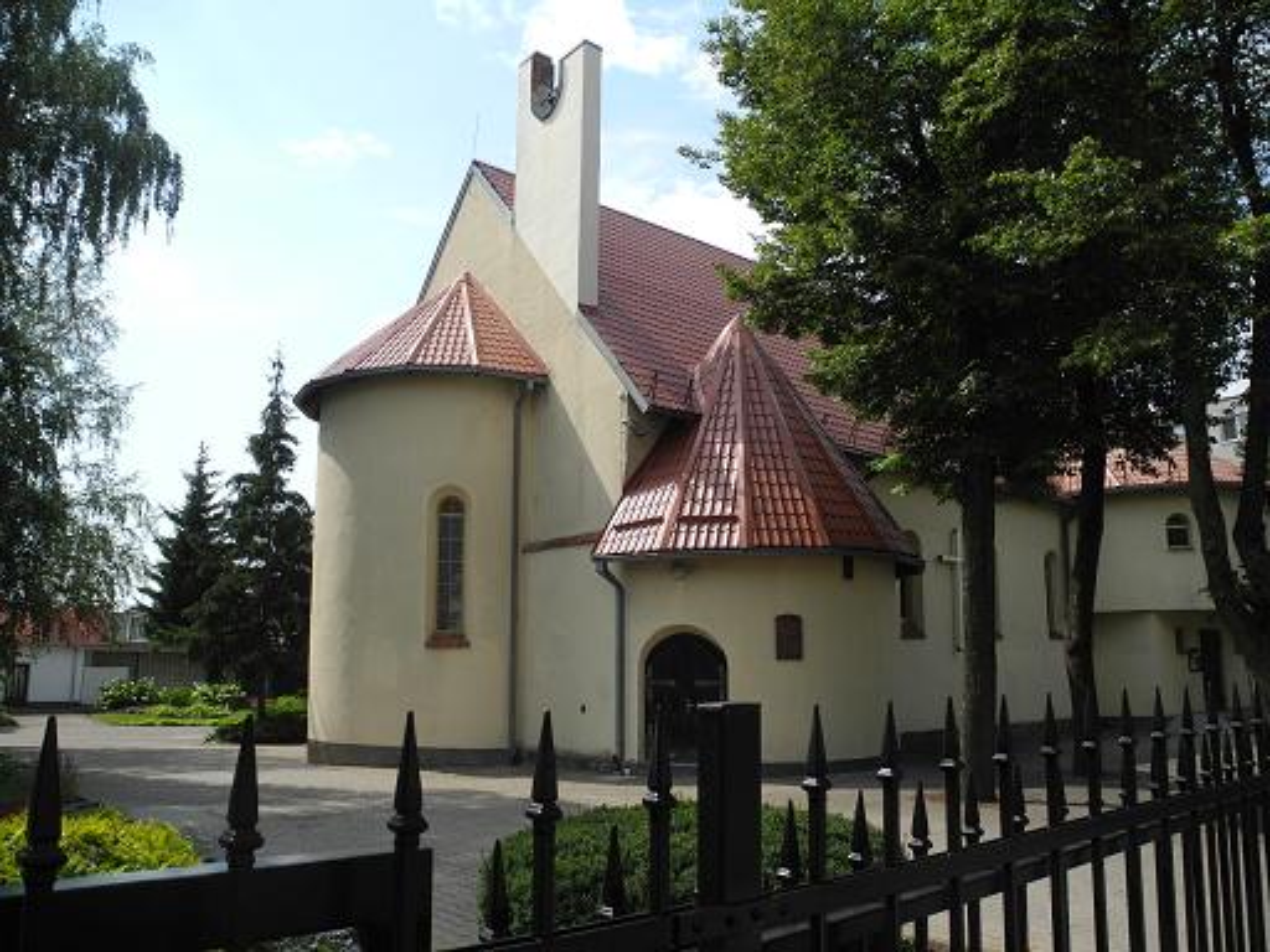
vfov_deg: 49.7
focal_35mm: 28
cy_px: 476
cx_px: 635
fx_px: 1027
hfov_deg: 63.4
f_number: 3.5
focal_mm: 6
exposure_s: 1/1000
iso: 100
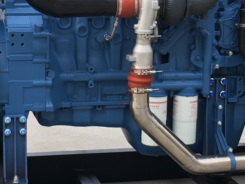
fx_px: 665
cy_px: 65
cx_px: 89
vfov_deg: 15.7
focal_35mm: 94
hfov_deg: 20.8
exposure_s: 1/127
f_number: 2.2
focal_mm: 4.15
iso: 25
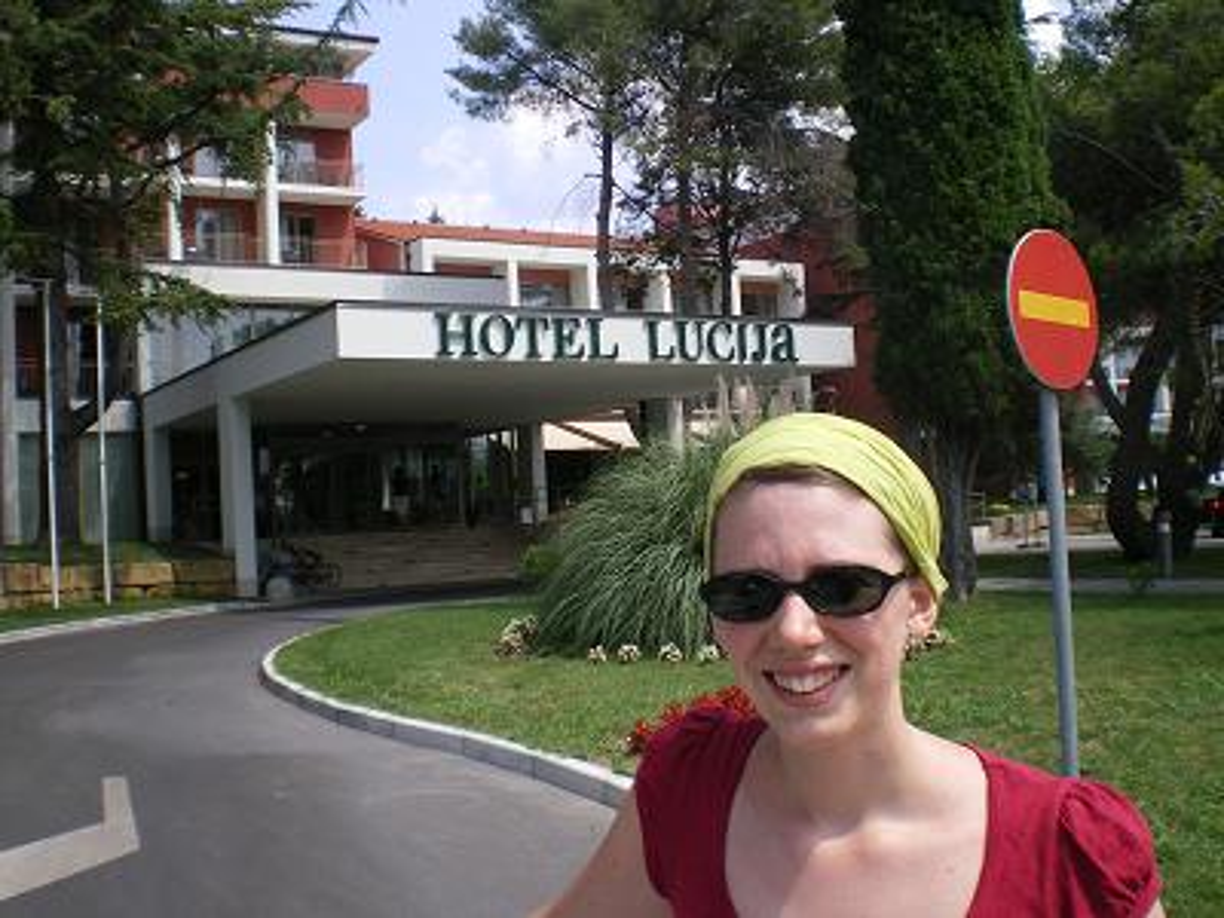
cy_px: 459
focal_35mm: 38
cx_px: 612
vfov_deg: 37.7
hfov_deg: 49.0
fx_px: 1344
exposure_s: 1/320
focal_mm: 6.3
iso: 64
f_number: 4.6
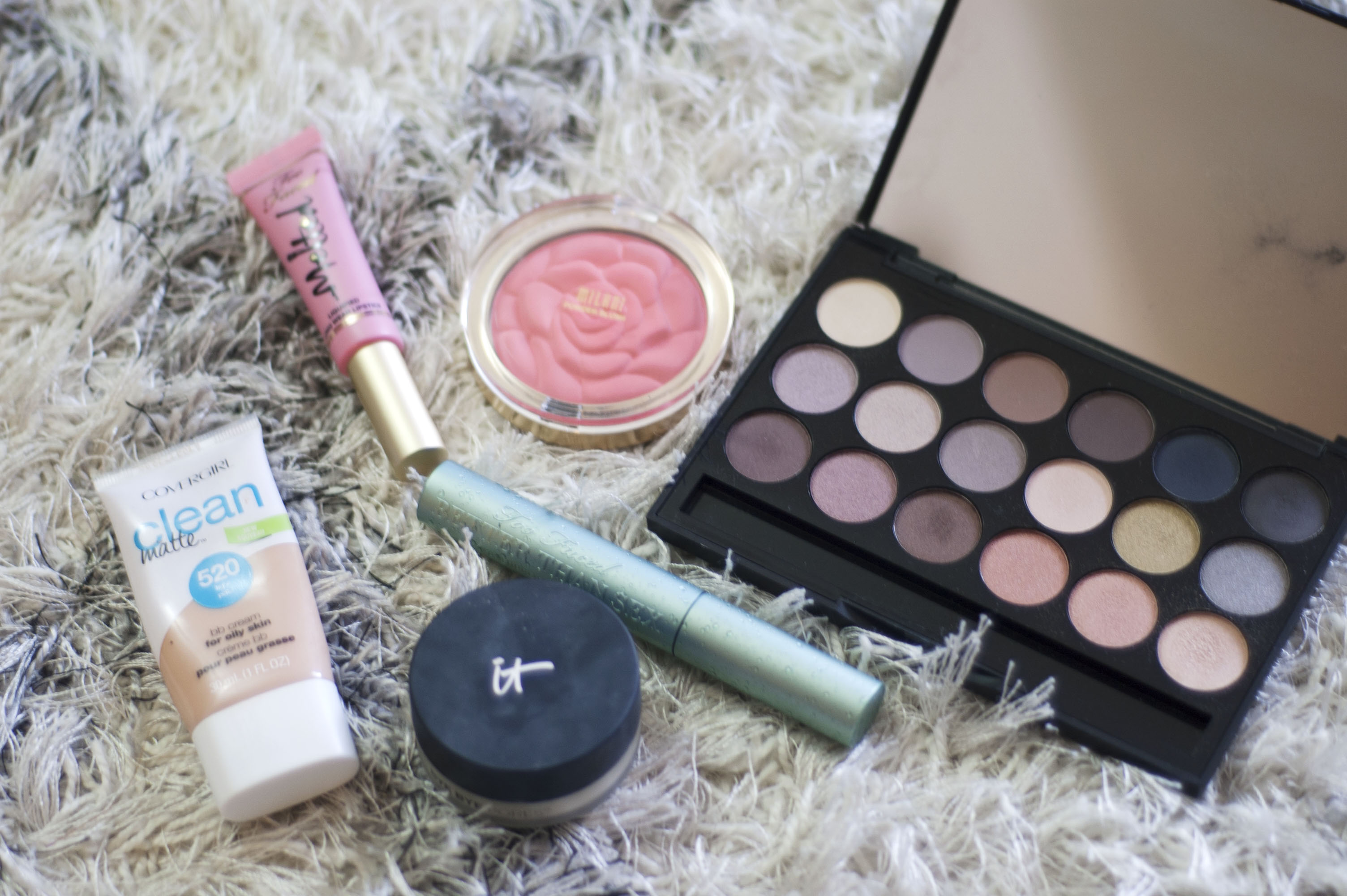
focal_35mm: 75
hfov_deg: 27.0
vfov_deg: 18.1
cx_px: 674
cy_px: 448
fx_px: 2804
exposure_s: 1/13
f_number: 1.8
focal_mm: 50
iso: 200
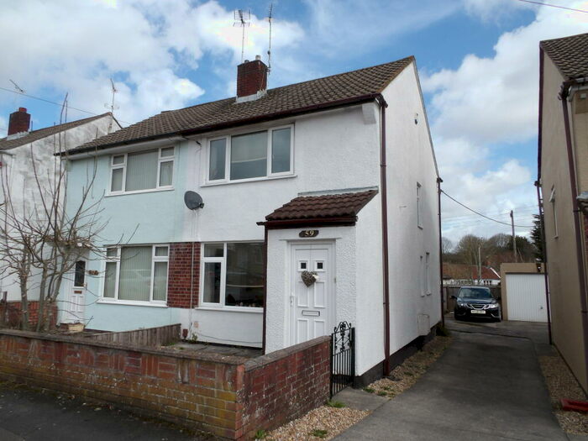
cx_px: 294
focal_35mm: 24
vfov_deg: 56.8
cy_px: 220
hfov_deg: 71.6
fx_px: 408
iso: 100
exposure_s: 1/511
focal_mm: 4.3
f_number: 6.2
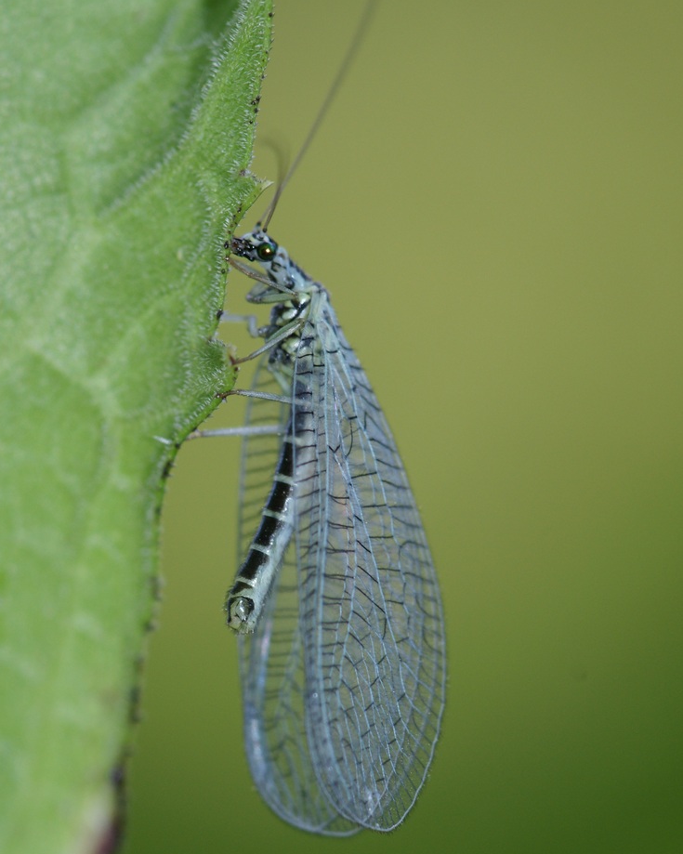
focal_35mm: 196
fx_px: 4953
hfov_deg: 7.9
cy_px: 459
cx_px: 307
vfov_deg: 9.9
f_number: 5.6
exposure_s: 1/125
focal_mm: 100
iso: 200
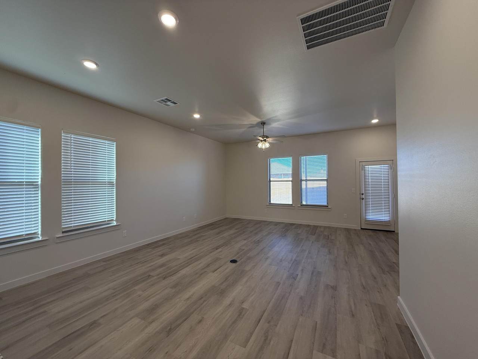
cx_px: 239
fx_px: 193
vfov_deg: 85.7
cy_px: 180
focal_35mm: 14
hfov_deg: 102.1
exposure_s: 1/120
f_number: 2.2
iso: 125
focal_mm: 2.22
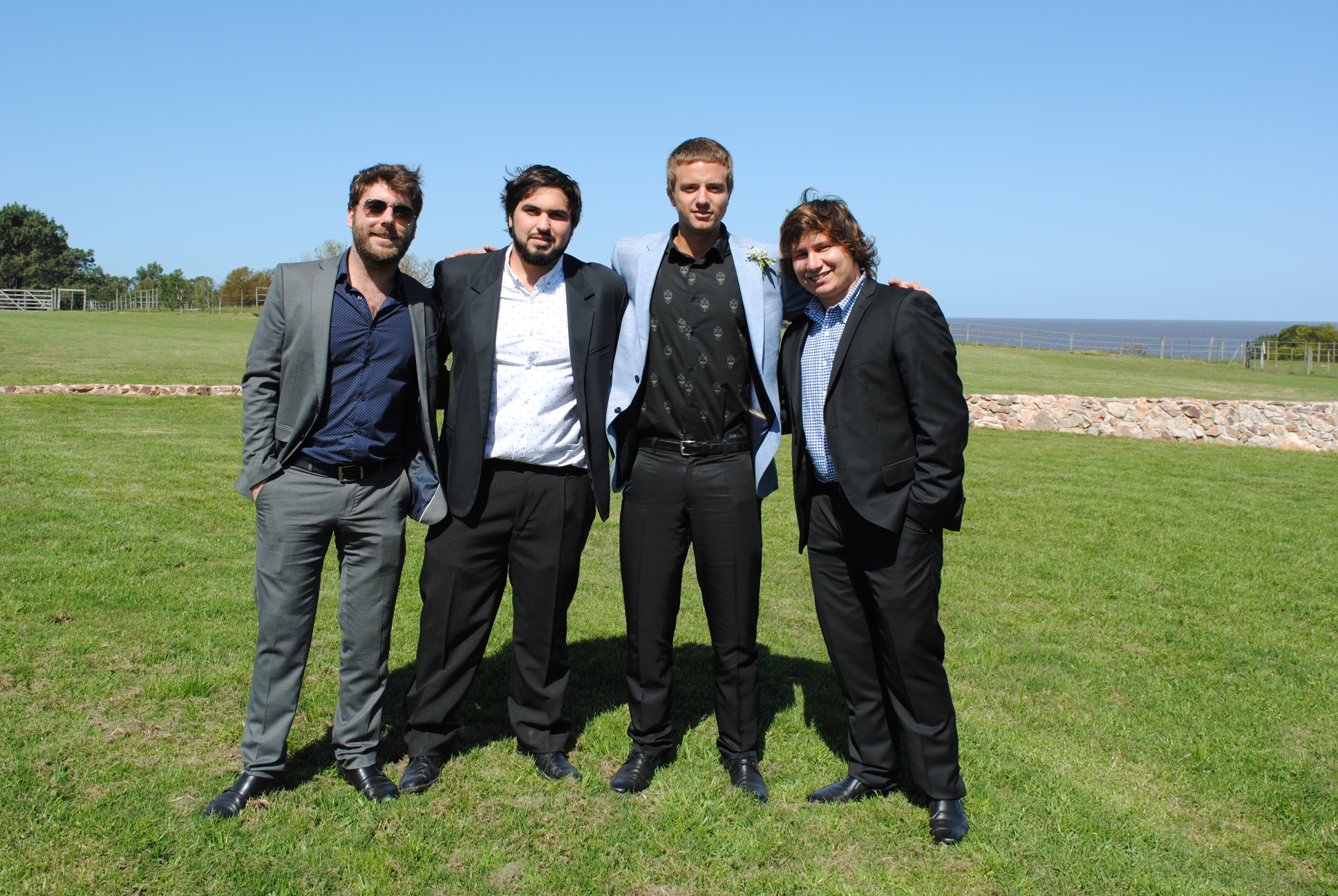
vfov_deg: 40.1
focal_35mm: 33
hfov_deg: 57.2
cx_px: 669
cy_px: 448
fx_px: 1228
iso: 100
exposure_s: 1/250
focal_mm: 22
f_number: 8
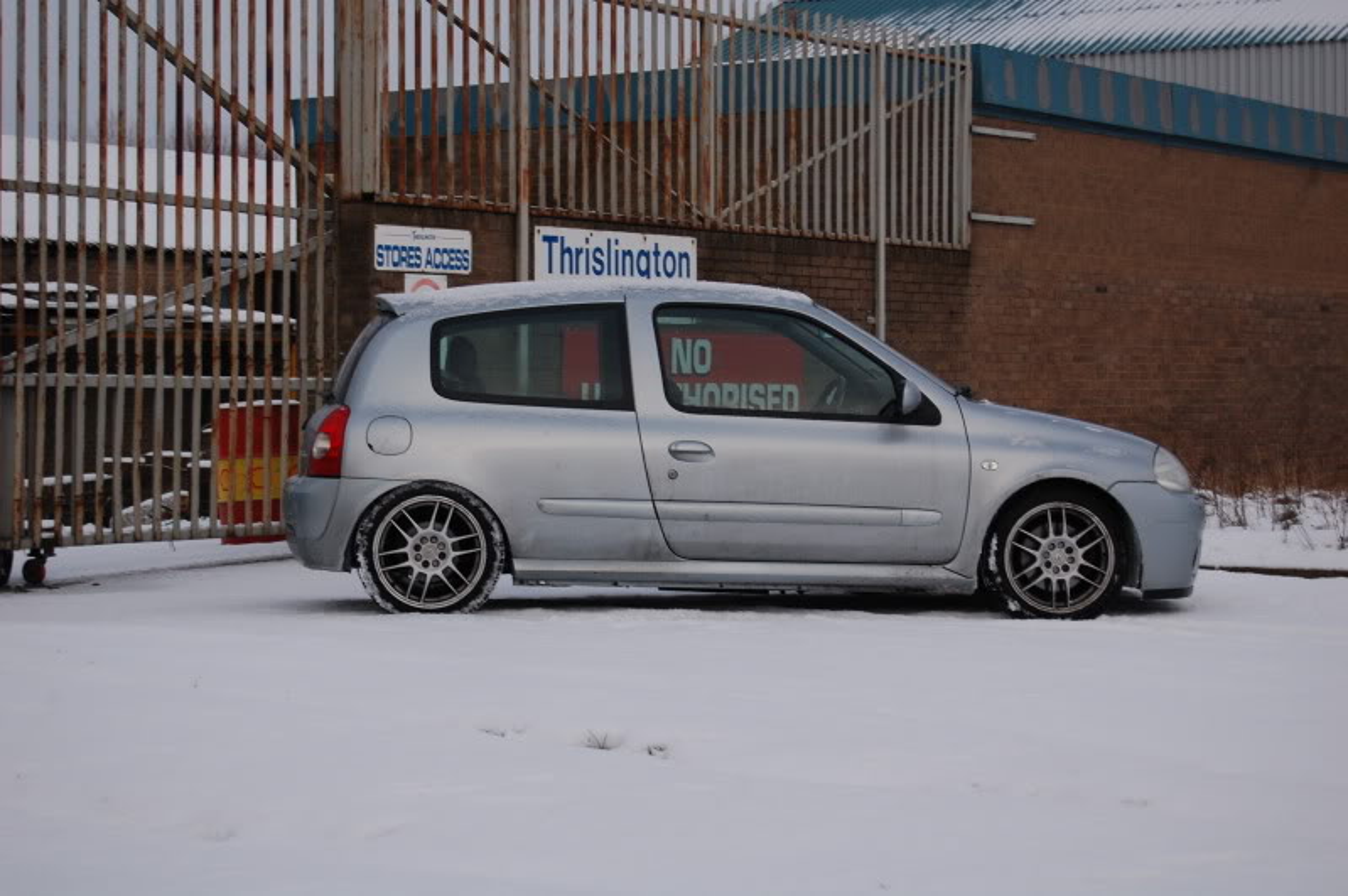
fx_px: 3086
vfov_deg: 16.5
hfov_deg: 24.6
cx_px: 674
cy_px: 448
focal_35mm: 82
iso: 640
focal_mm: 55
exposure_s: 1/30
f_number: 5.6
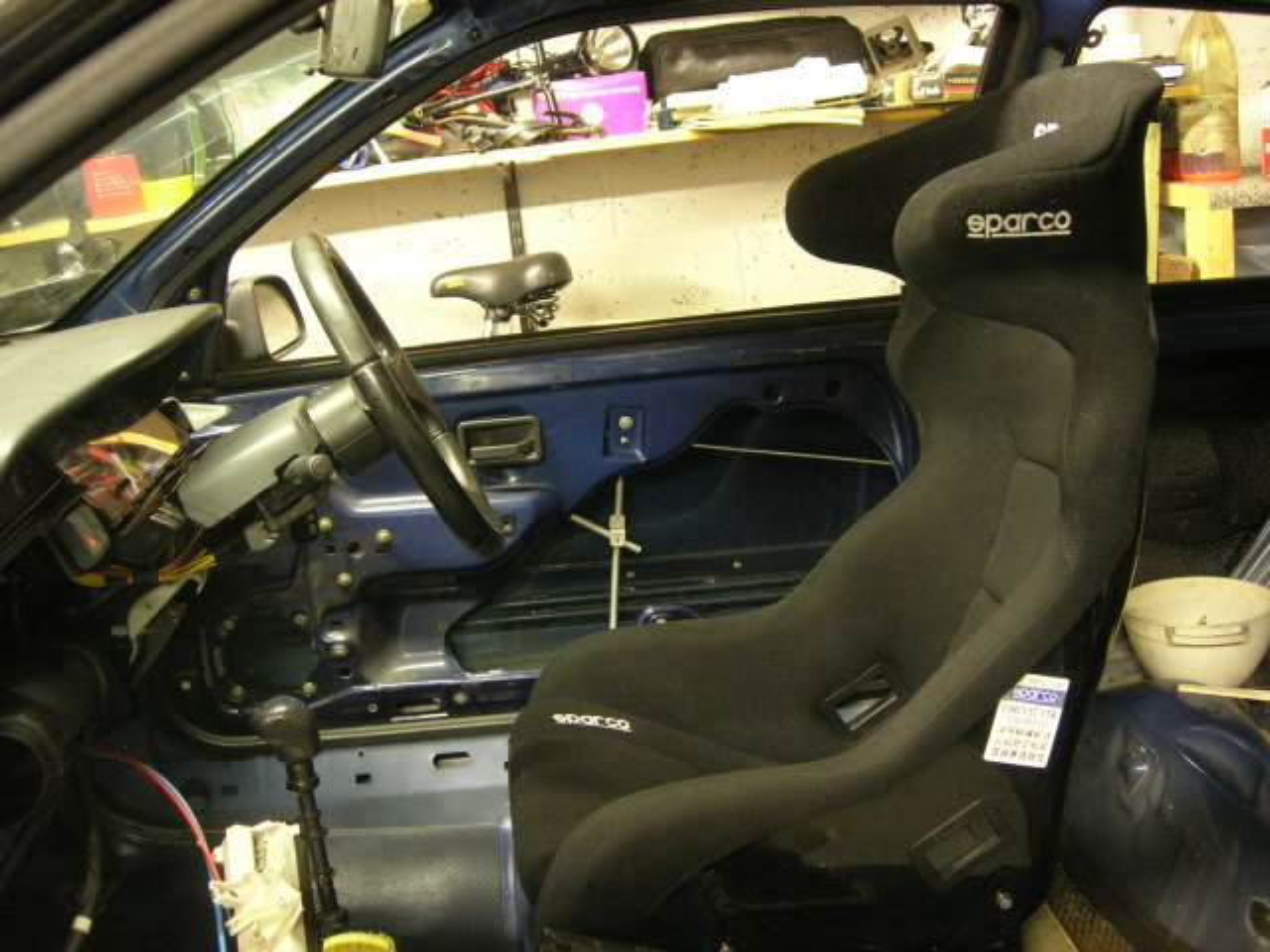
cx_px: 635
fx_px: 1394
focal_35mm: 38
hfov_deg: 49.0
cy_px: 476
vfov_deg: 37.7
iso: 200
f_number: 2.8
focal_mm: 7.8
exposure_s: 1/3.7
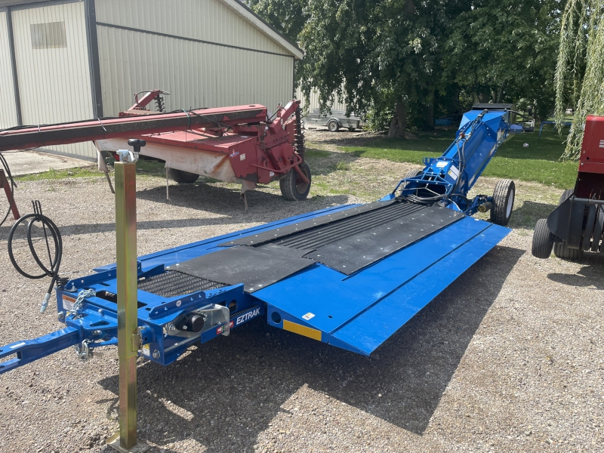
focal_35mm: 26
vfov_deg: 53.1
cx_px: 302
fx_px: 454
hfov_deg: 67.3
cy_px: 226
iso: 32
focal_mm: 4.2
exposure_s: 1/2053
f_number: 1.6
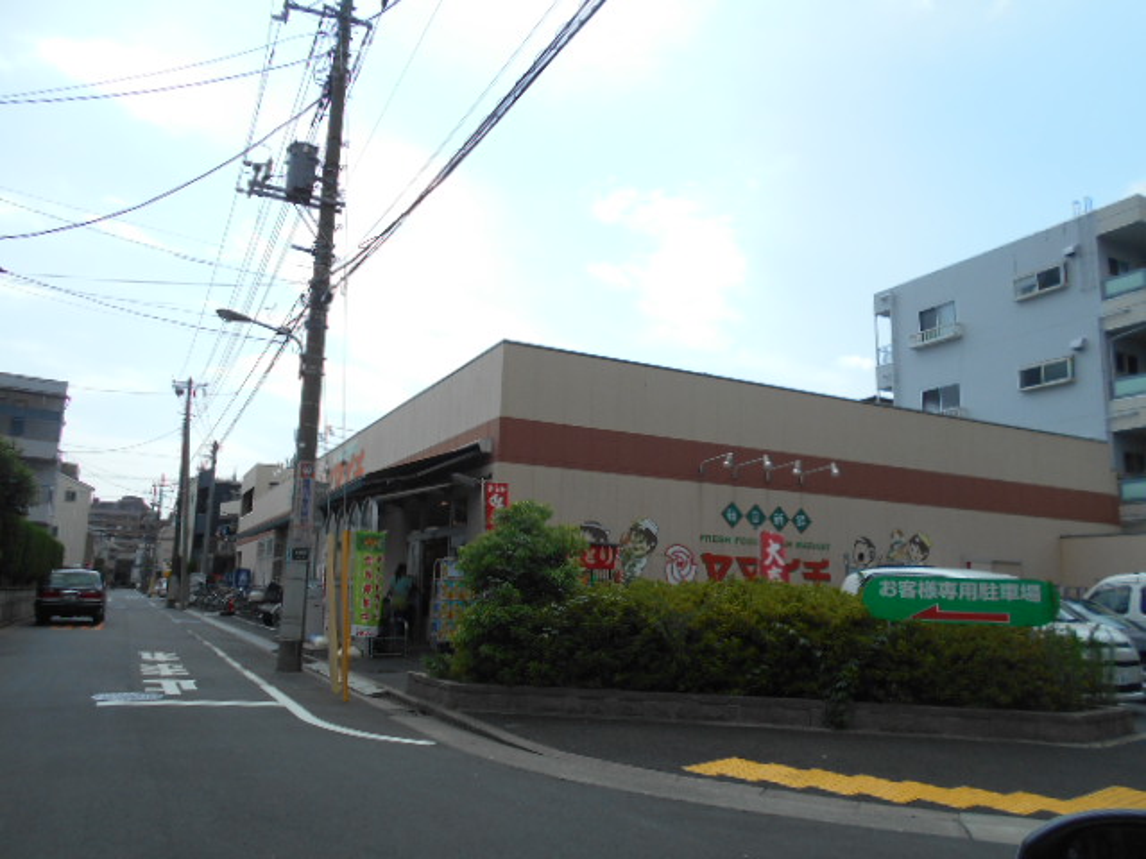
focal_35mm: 26
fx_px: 861
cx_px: 573
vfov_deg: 53.1
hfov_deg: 67.3
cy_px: 430
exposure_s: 1/1250
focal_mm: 4.6
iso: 80
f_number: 3.2
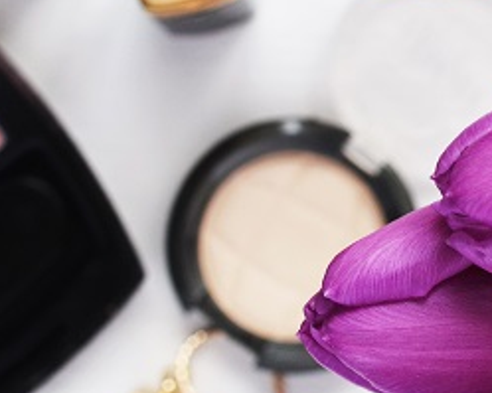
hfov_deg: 12.6
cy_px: 165
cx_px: 481
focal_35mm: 151
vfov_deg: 10.2
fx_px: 2204
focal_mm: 35
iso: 400
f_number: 6.3
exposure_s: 1/60
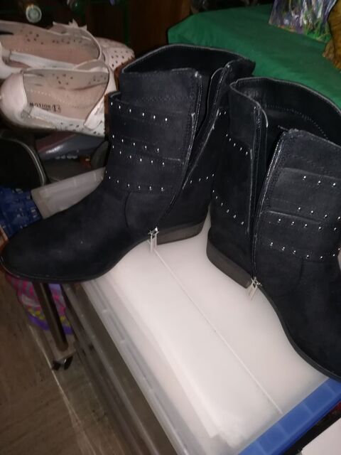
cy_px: 228
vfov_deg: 67.3
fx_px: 341
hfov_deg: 53.1
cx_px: 170
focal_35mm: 26
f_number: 2.2
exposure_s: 1/33.3
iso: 250
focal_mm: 3.83
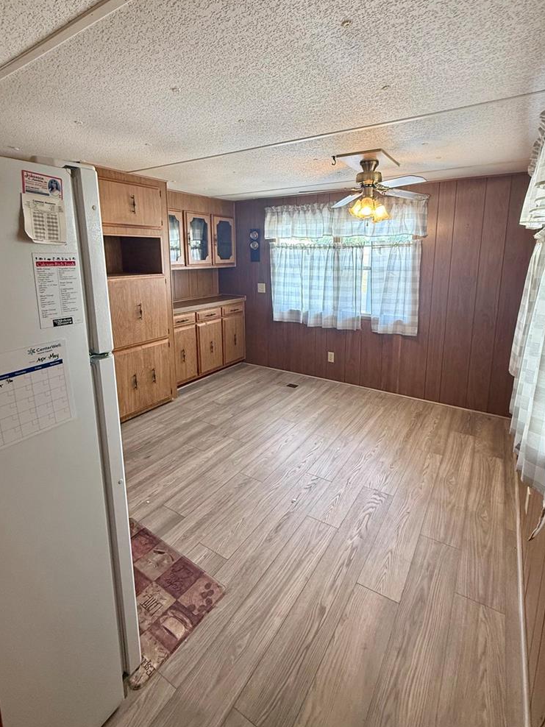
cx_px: 283
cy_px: 317
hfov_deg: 74.7
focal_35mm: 17
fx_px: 357
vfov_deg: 90.6
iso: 320
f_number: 2.2
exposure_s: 1/120
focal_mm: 2.22
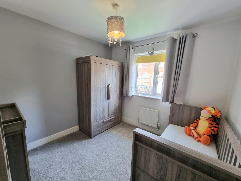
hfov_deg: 106.2
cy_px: 90
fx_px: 91
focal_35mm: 13
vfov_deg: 89.9
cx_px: 120
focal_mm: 2.2
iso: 100
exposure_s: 1/50
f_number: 2.2
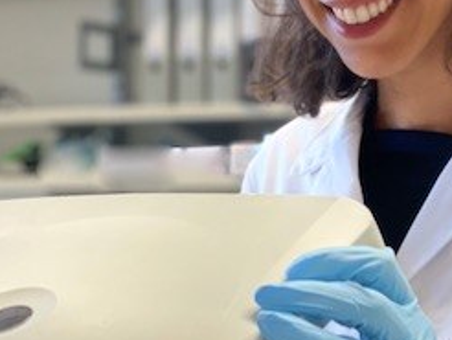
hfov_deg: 14.9
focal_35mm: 131
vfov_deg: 11.3
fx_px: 1712
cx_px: 390
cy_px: 146
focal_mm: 6
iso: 250
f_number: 2
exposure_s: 1/100
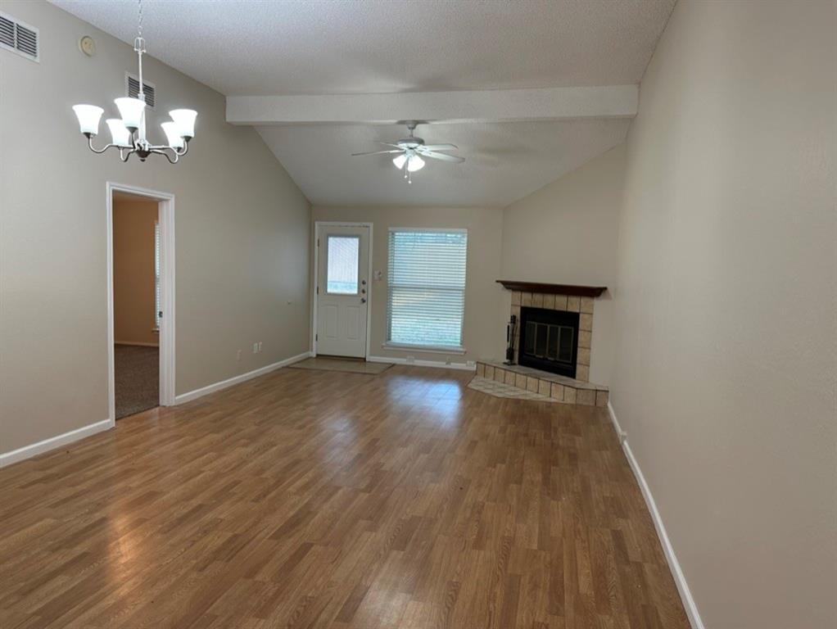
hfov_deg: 71.6
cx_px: 418
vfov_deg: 56.9
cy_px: 314
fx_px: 581
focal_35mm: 24
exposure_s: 1/60
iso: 160
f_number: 1.78
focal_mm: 6.86
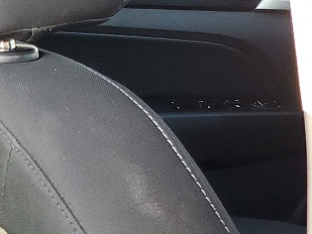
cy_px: 325
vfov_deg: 10.9
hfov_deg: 12.2
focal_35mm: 132
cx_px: -421
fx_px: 1189
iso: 50
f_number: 1.5
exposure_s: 1/120
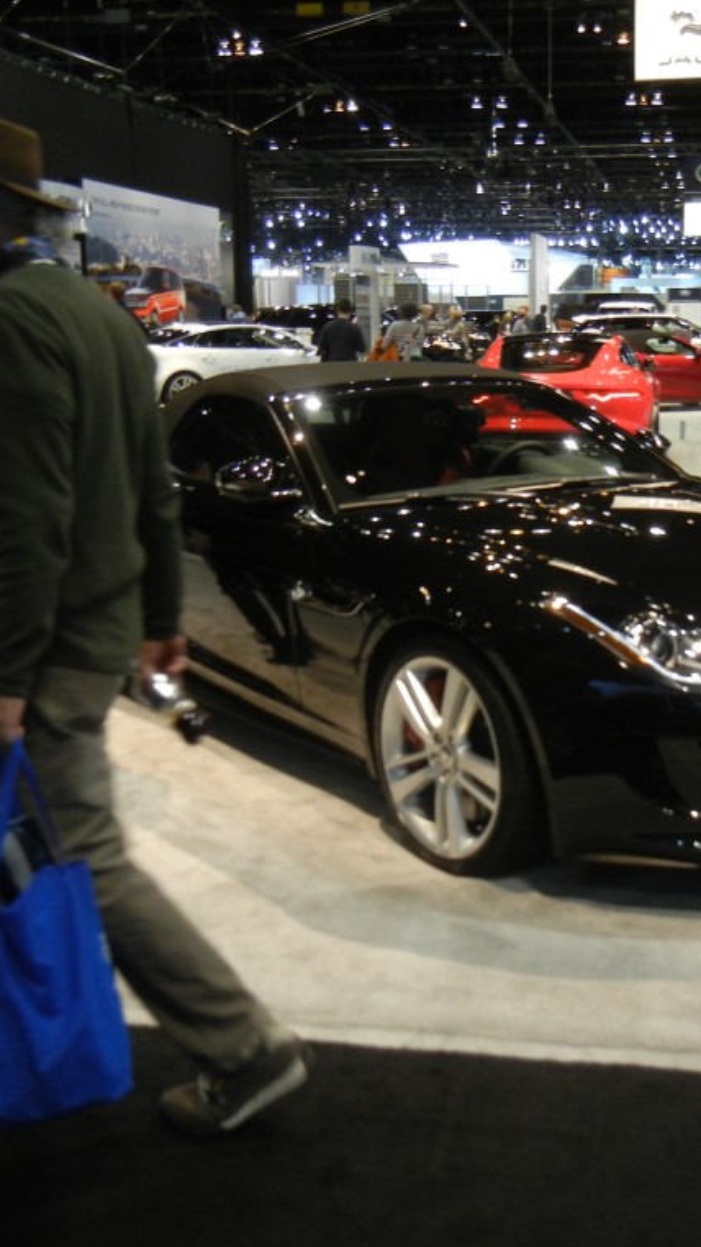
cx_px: 501
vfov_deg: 46.4
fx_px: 1454
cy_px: 626
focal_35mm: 44
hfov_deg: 26.8
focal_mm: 5.4
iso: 400
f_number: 3.5
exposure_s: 1/73.6
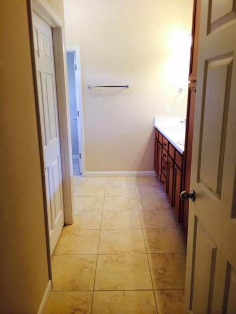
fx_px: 273
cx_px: 118
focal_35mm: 30
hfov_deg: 46.8
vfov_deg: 60.0
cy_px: 157
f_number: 2.2
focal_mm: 4.12
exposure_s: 1/33
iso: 100
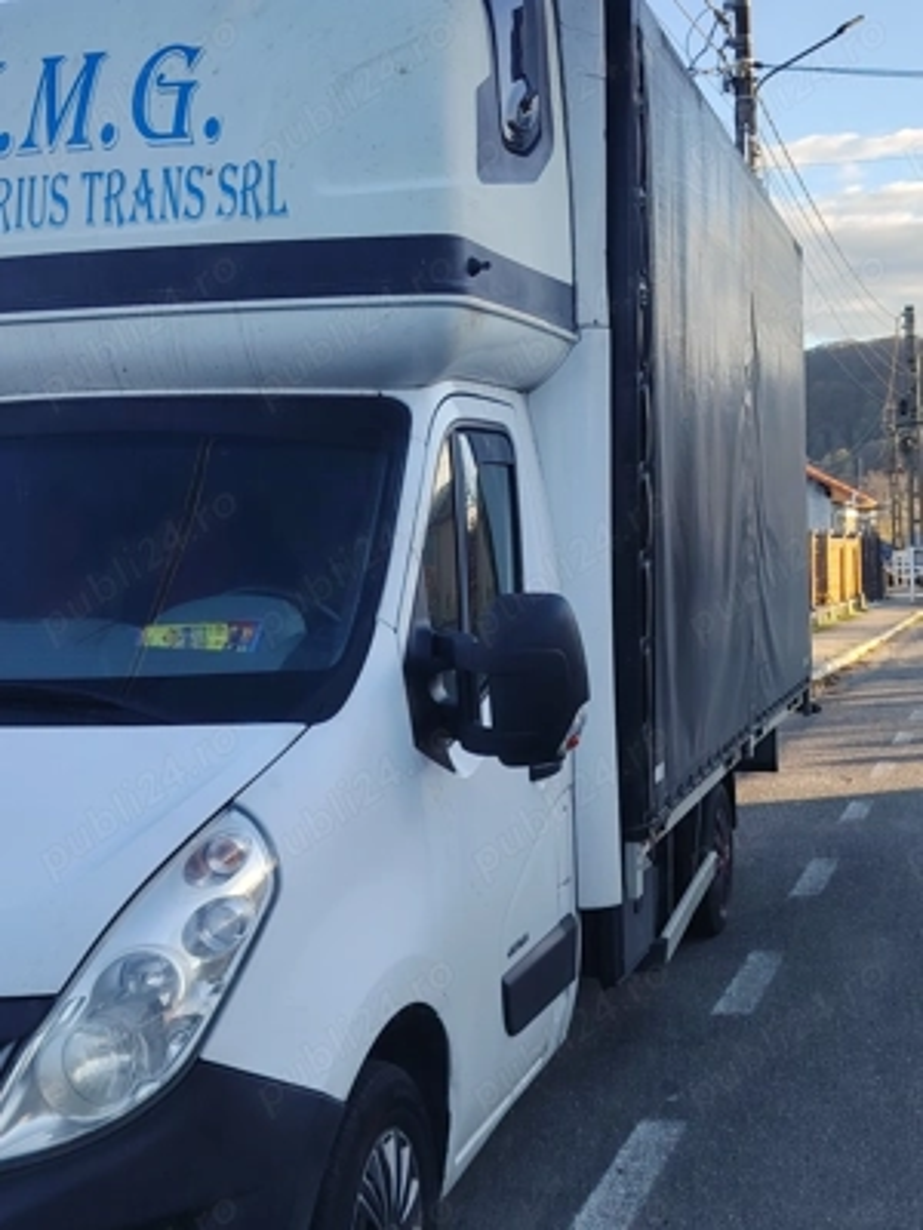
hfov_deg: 30.3
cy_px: 615
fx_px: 1706
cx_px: 462
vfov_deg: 39.7
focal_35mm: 48
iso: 100
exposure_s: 1/234
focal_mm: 5.25
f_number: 1.75
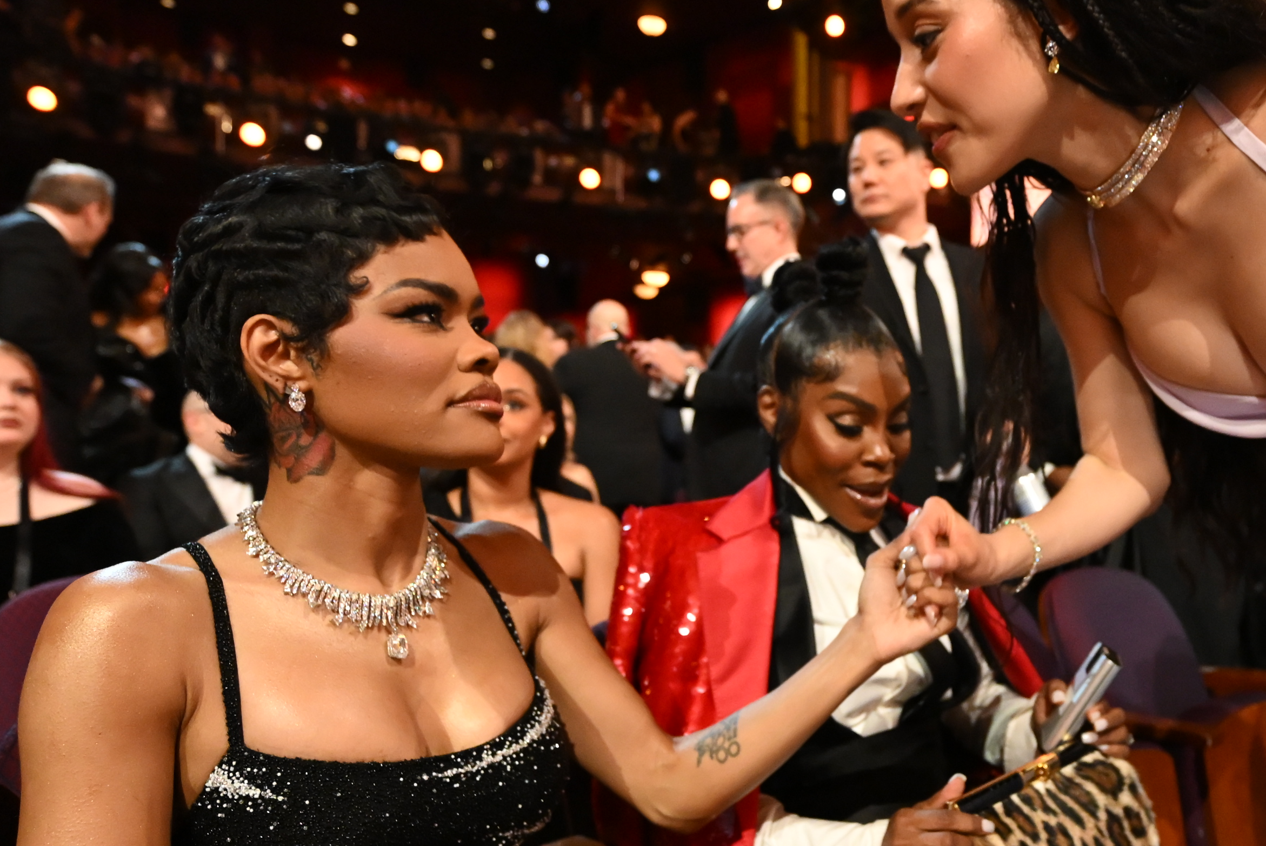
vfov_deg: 44.8
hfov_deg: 61.3
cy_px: 510
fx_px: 1020
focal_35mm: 29
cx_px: 889
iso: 6400
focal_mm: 15
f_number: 2.8
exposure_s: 1/160
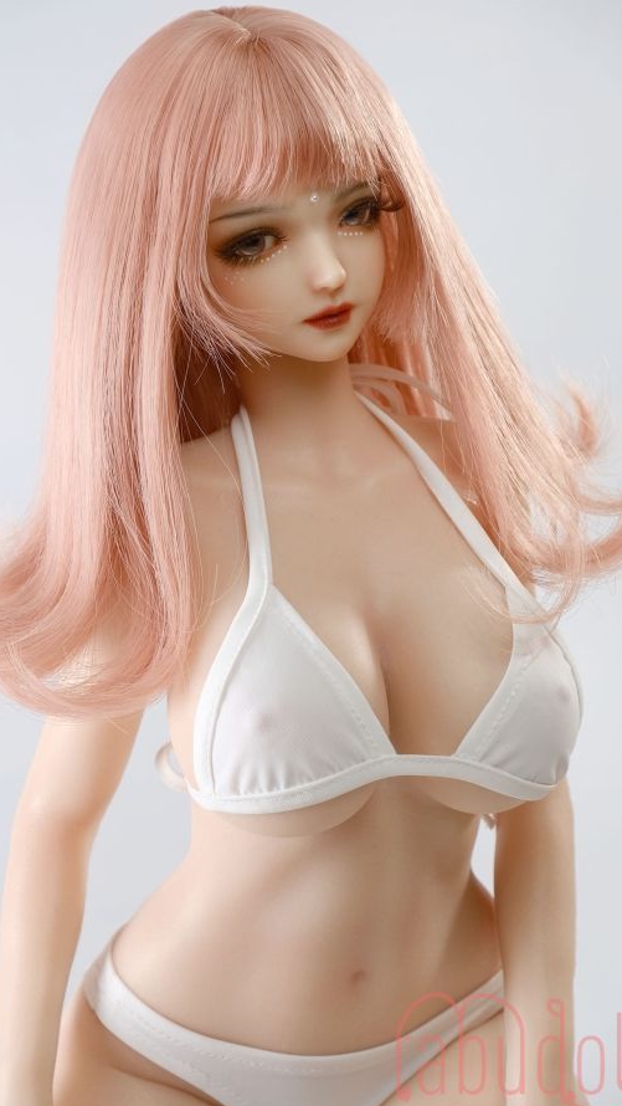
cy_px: 557
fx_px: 2110
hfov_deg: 16.8
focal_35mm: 72
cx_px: 287
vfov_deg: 29.3
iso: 320
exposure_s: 1/180
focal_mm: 45
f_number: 7.1
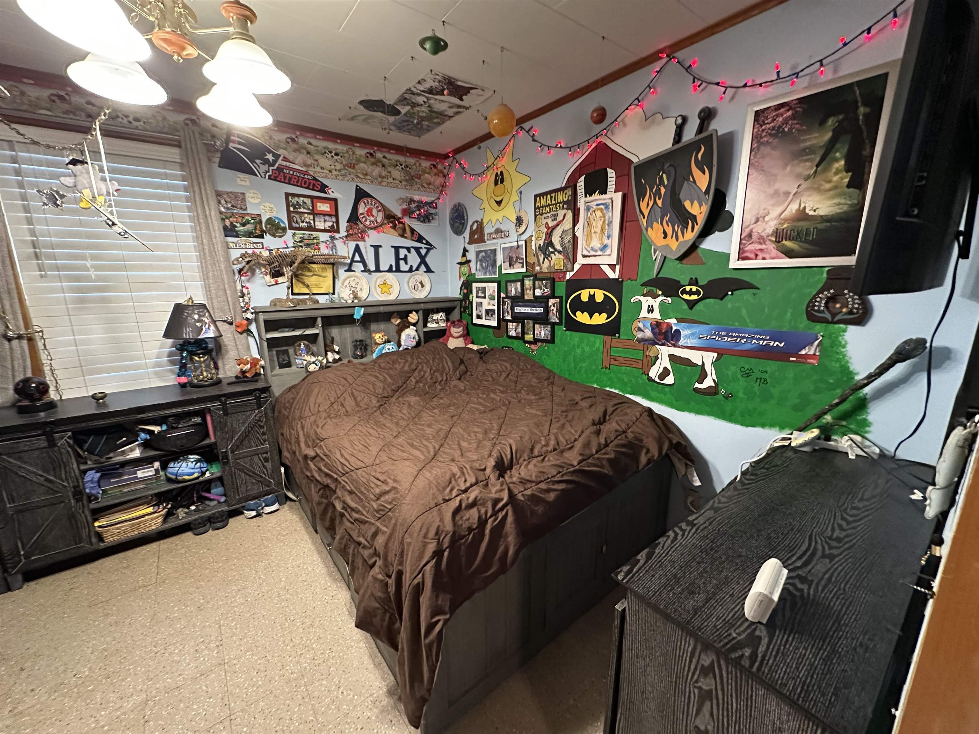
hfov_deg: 102.1
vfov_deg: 85.7
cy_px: 367
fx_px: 396
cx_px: 490
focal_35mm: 14
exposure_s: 1/60
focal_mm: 2.22
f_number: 2.2
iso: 1000
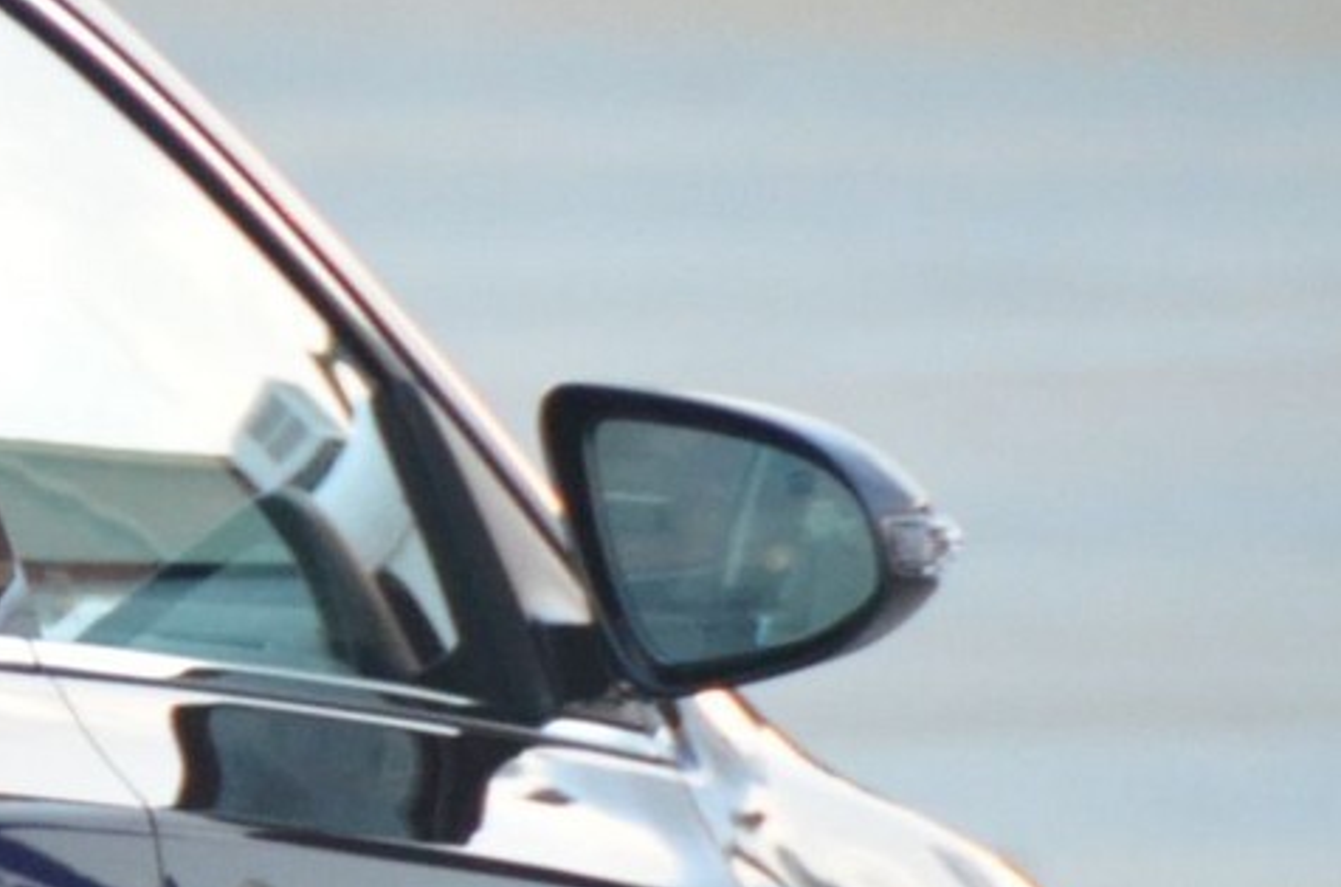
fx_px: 58606
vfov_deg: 0.9
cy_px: 1352
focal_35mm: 1577
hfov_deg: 1.3
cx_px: -1707
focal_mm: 200
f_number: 5.6
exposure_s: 1/200
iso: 1600
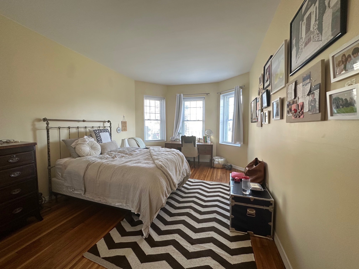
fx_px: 145
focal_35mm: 14
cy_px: 134
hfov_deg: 102.1
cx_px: 180
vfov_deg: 85.7
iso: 200
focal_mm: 2.22
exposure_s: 1/60
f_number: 2.2
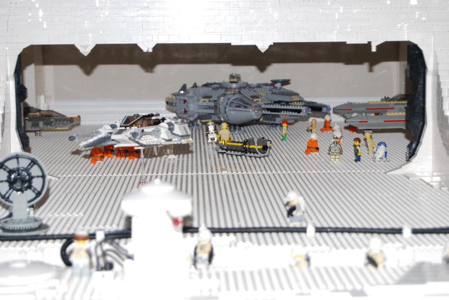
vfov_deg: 17.5
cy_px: 150
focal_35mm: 78
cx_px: 224
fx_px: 974
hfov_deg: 26.0
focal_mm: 52
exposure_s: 1/125
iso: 100
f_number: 5.6
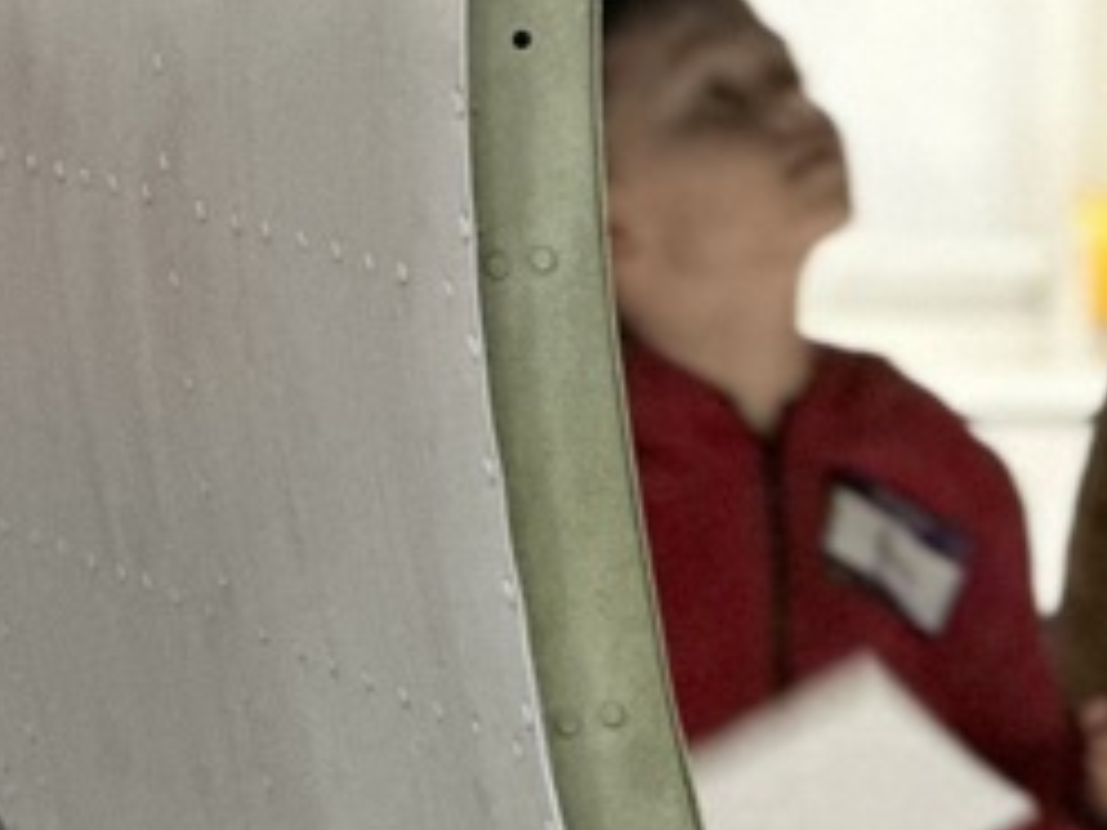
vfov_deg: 4.7
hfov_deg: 6.2
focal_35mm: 318
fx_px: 10169
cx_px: 295
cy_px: 442
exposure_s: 1/33
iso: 400
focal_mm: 9
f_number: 2.8
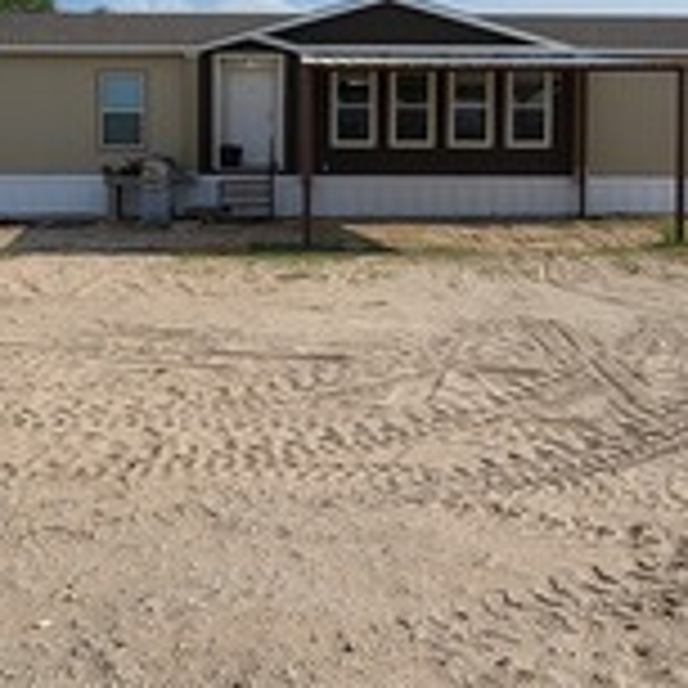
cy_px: 207
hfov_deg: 35.4
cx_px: 355
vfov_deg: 34.9
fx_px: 1079
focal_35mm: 48
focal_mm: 1.74
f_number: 2.2
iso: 32
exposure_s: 1/2131
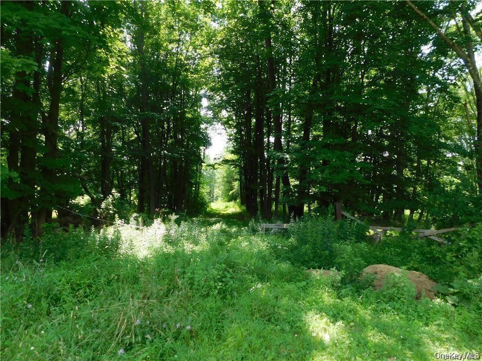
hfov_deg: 73.9
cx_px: 241
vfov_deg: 58.9
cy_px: 180
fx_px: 320
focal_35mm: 23
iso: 125
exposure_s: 1/200
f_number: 3
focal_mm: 4
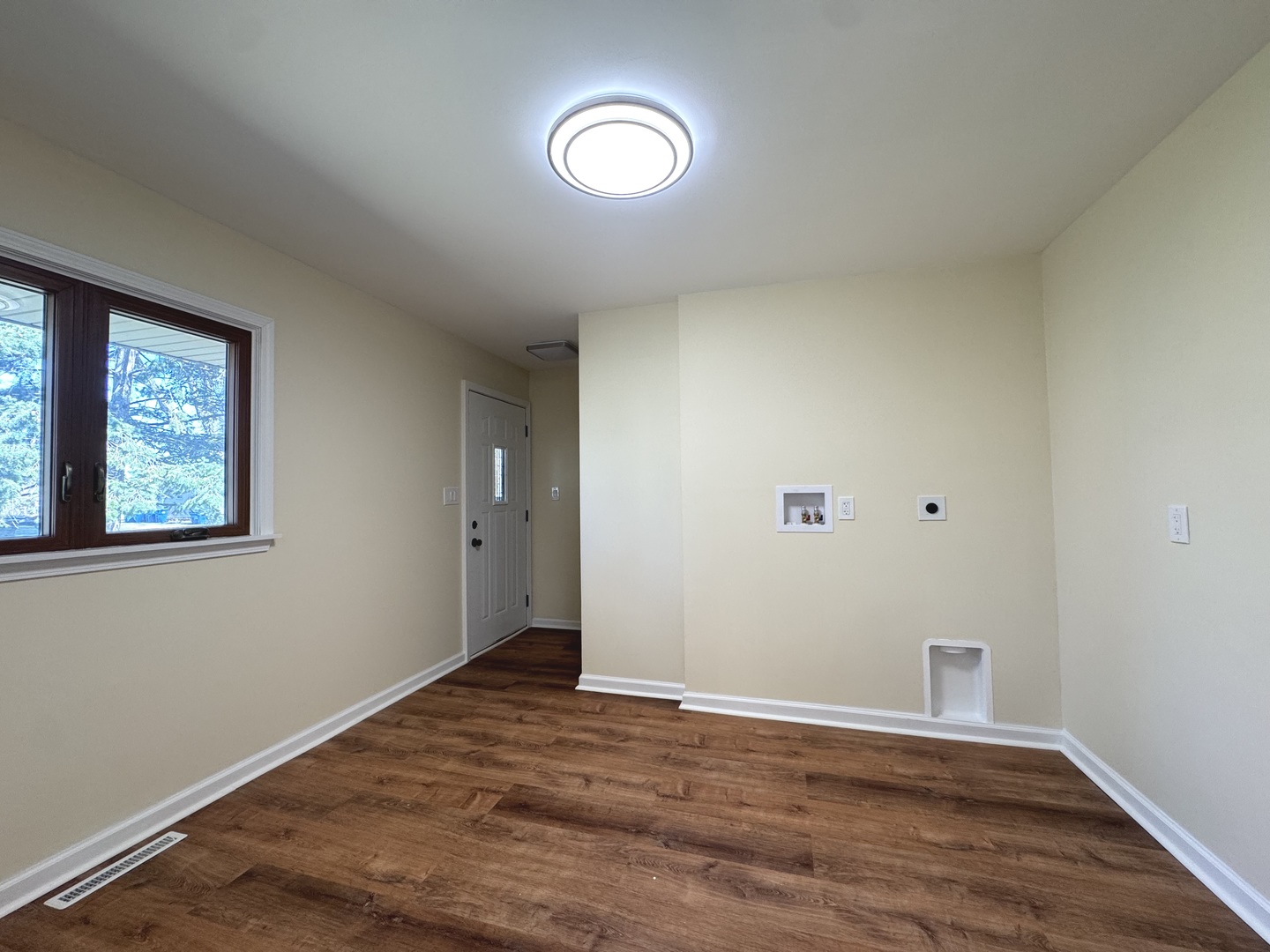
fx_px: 514
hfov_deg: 102.1
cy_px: 476
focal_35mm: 14
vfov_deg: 85.7
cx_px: 635
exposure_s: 1/120
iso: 200
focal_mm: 2.22
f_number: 2.2
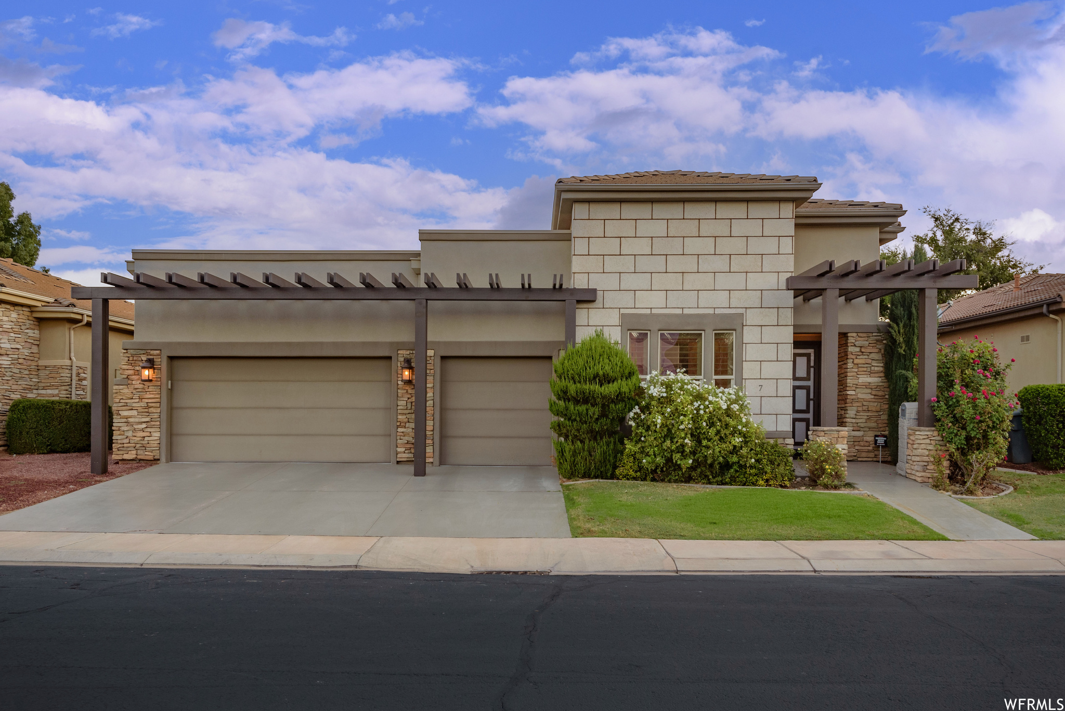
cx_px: 532
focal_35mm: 24
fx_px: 710
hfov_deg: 73.7
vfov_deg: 53.2
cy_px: 356
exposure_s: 1/40
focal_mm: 24
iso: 400
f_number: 8
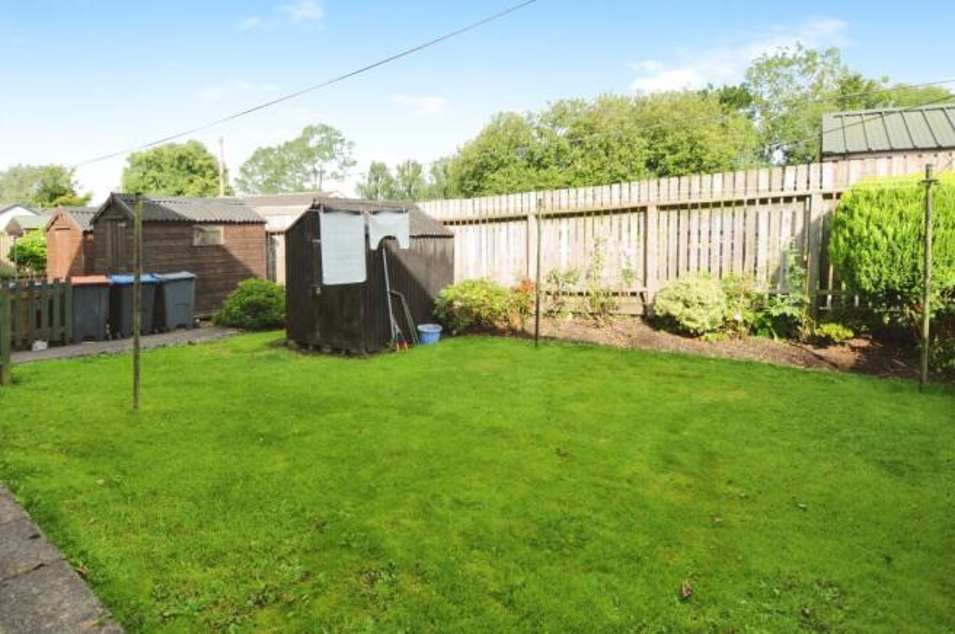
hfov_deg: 90.1
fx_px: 477
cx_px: 478
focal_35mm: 18
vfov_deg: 67.3
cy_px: 317
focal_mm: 12
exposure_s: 1/125
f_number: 7.1
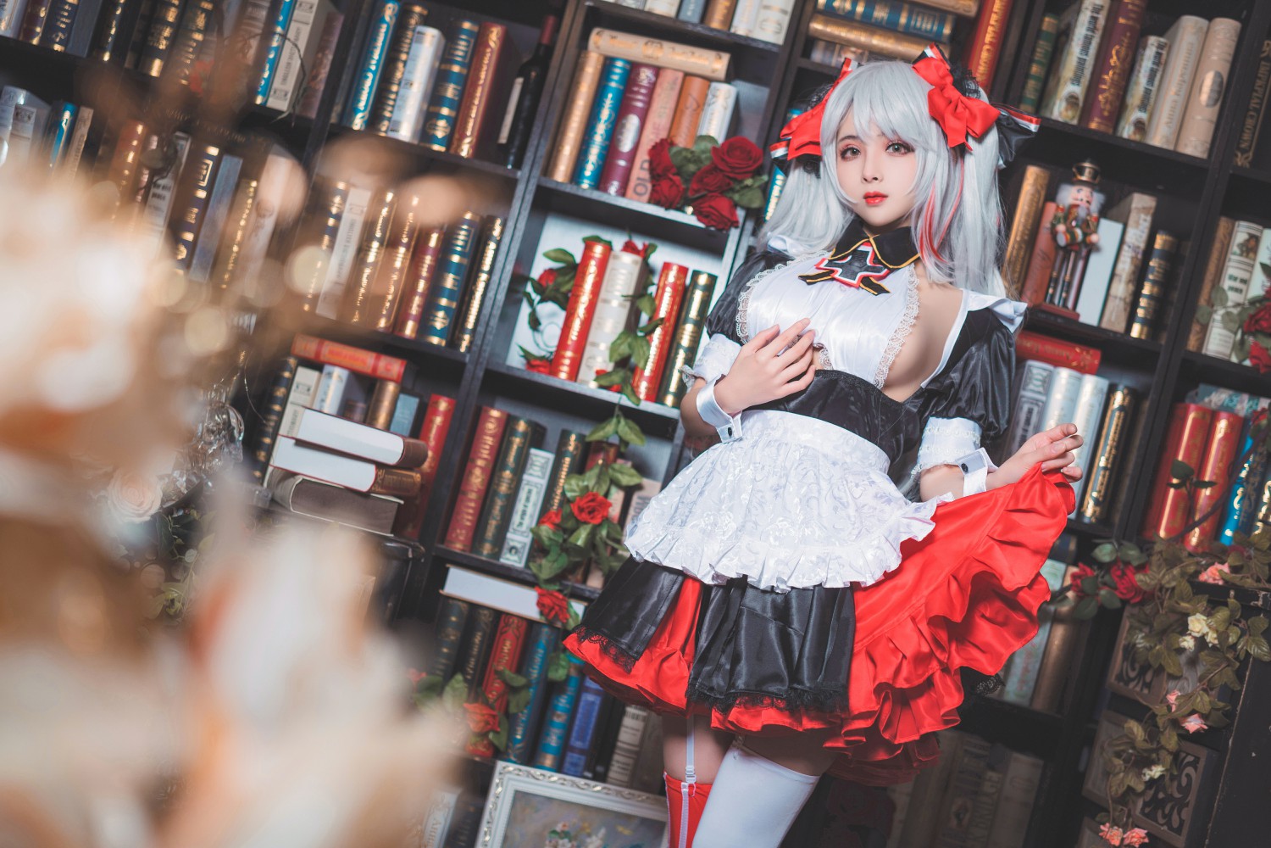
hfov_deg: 48.5
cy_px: 424
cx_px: 636
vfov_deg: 33.4
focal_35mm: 40
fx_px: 1412
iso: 100
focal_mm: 40
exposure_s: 1/100
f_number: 2
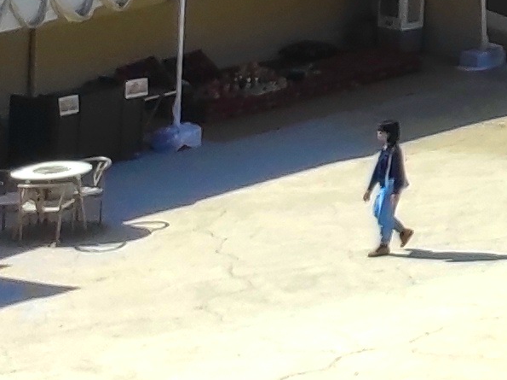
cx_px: 1827
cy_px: -578
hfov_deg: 7.8
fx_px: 2853
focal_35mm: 195
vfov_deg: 7.1
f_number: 1.89
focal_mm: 5.43
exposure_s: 1/2000
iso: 100
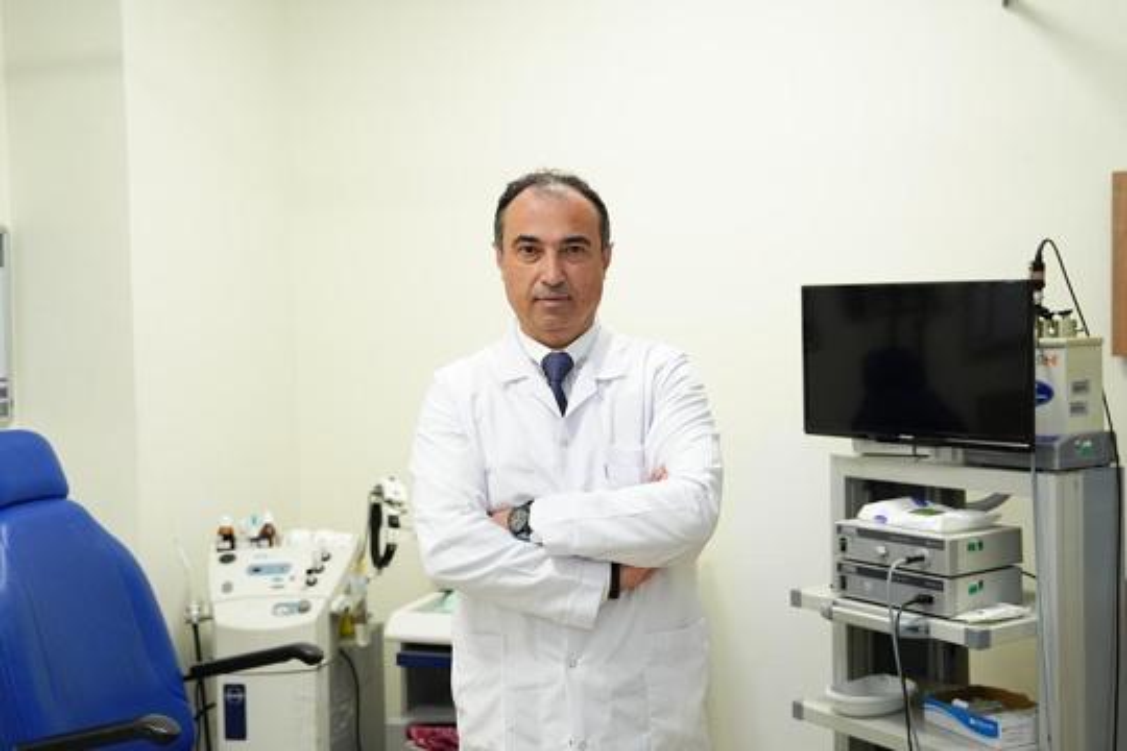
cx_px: 564
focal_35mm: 41
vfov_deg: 32.6
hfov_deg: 47.4
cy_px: 376
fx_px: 1283
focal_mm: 41
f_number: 2.8
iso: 1000
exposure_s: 1/125
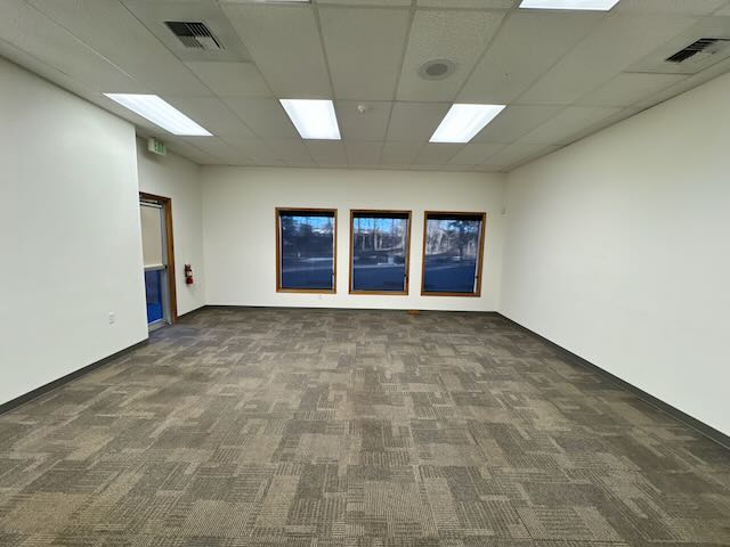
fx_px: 295
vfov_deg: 85.7
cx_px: 365
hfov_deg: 102.1
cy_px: 274
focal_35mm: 14
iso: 250
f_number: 2.2
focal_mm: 2.22
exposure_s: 1/120
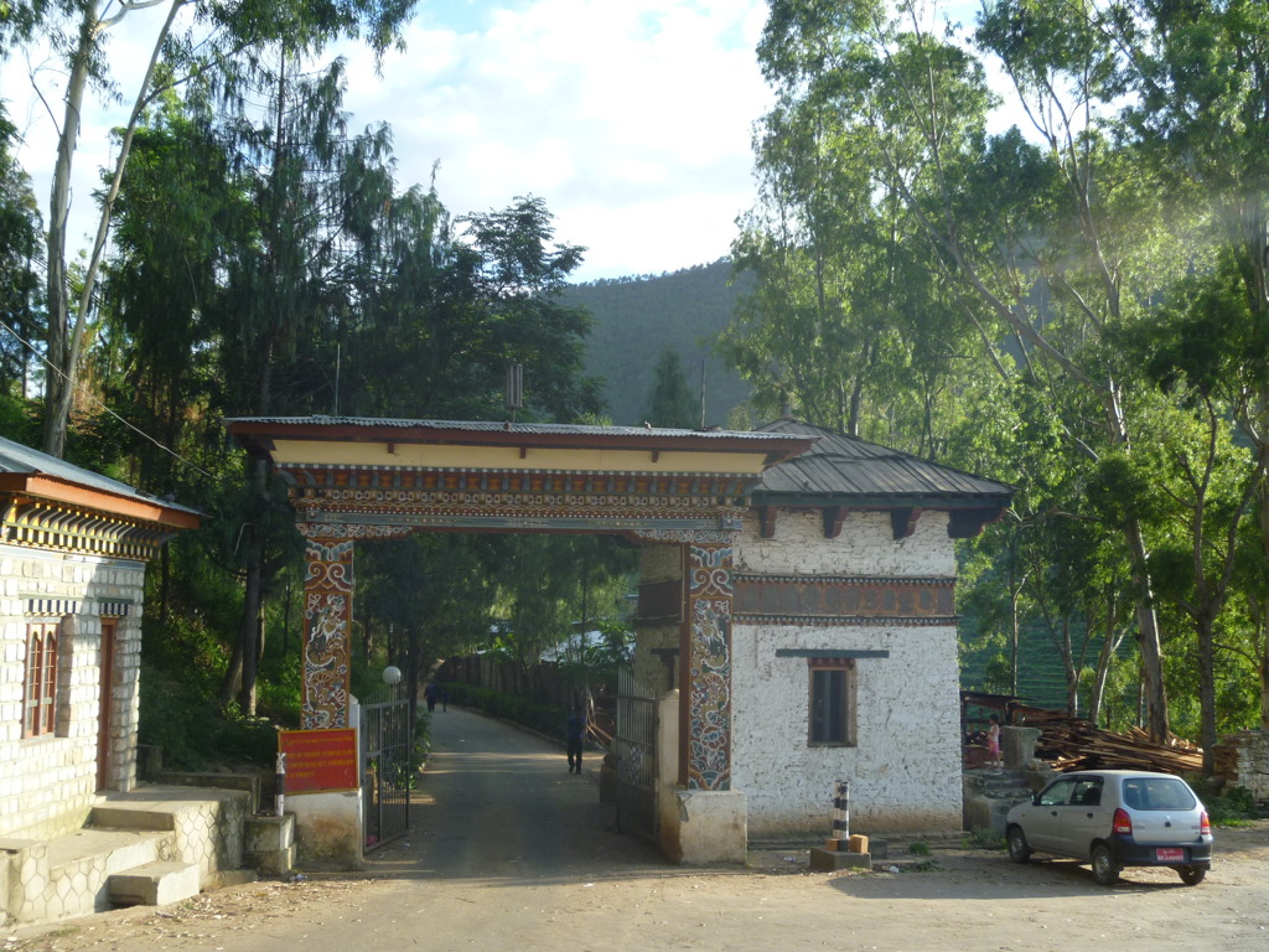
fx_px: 1283
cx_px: 634
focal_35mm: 35
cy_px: 476
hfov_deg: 52.6
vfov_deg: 40.7
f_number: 3.5
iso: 100
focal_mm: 6.3
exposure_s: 1/200
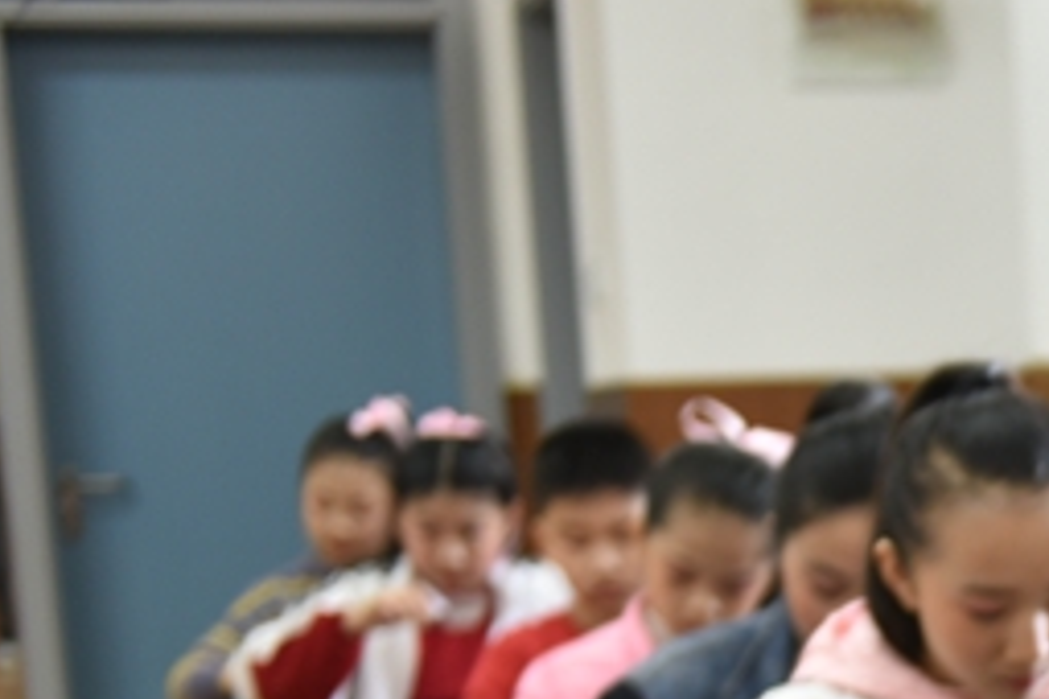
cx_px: 1621
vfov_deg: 9.7
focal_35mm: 138
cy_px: 1044
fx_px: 4021
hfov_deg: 13.9
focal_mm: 44
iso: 560
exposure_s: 1/50
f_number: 2.8
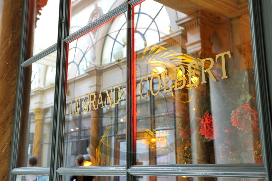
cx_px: 136
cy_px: 90
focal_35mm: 40
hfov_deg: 48.5
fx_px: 302
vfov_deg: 33.4
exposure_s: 1/50
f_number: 4
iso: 800
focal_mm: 40
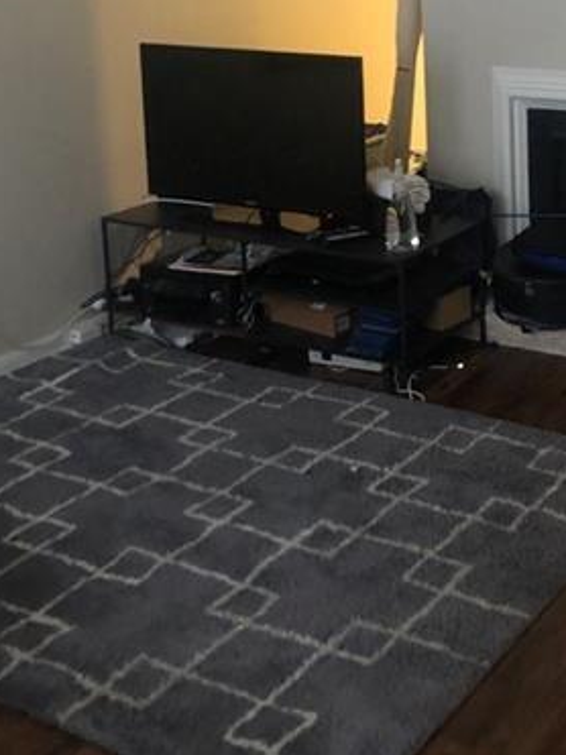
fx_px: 1265
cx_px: 509
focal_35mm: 58
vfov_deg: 32.3
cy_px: 142
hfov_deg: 24.5
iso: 100
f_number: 1.8
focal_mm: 4
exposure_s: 1/4
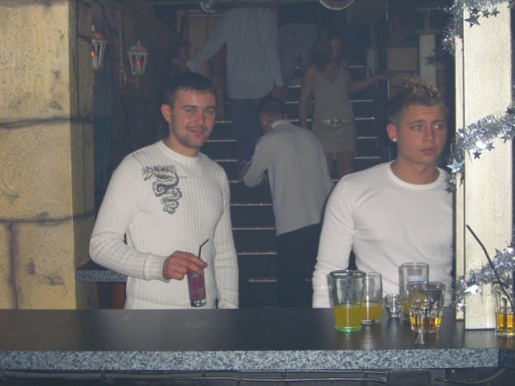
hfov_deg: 33.8
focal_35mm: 57
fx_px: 848
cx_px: 258
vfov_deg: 25.7
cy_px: 193
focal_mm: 11.8
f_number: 3.6
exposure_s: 1/60
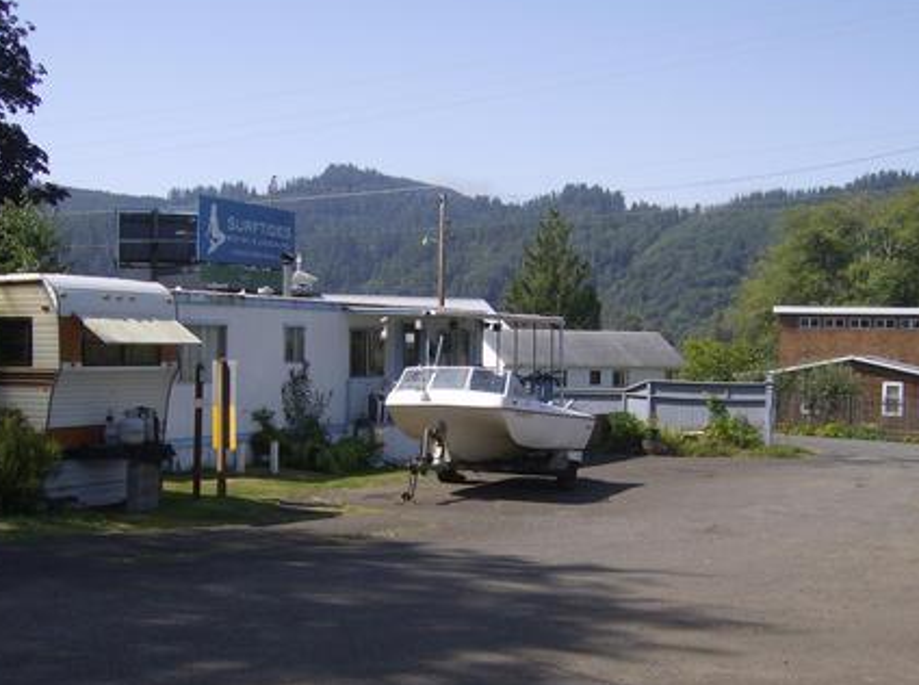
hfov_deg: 37.4
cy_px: 452
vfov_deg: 28.3
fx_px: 1351
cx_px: 375
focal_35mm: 51
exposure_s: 1/797
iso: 100
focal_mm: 6
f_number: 4.7
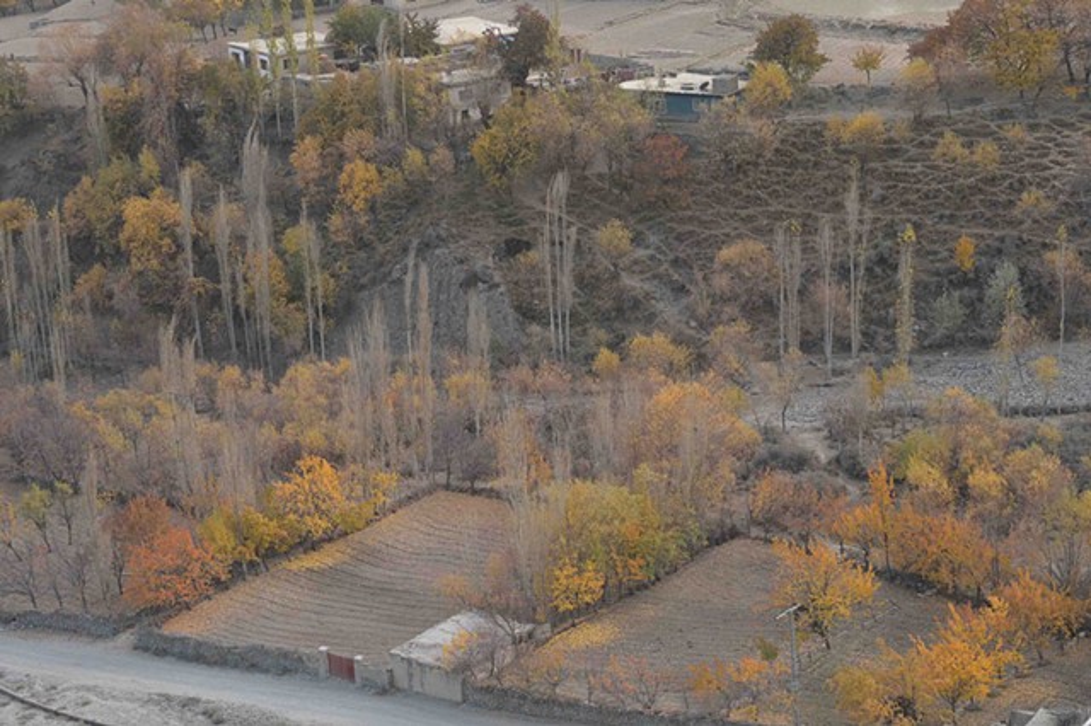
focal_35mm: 70
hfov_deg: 28.9
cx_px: 546
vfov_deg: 19.4
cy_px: 363
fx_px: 2120
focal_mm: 70
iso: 1000
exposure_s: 1/160
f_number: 8
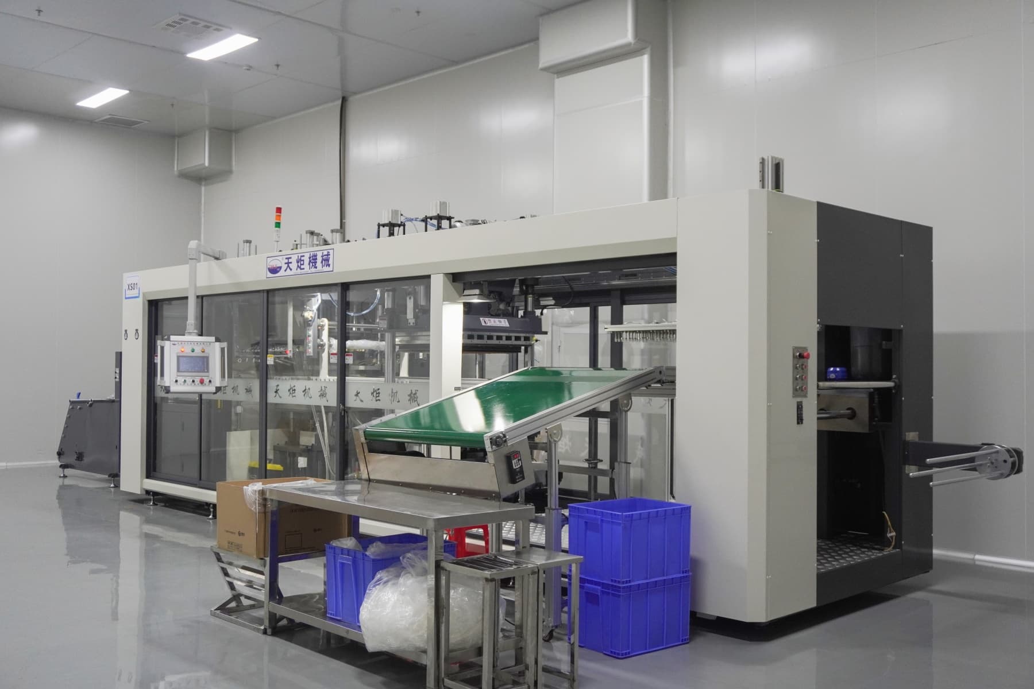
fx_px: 1034
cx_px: 517
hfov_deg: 53.1
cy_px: 344
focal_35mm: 36
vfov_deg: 36.9
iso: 640
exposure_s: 1/60
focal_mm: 24
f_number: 4.5
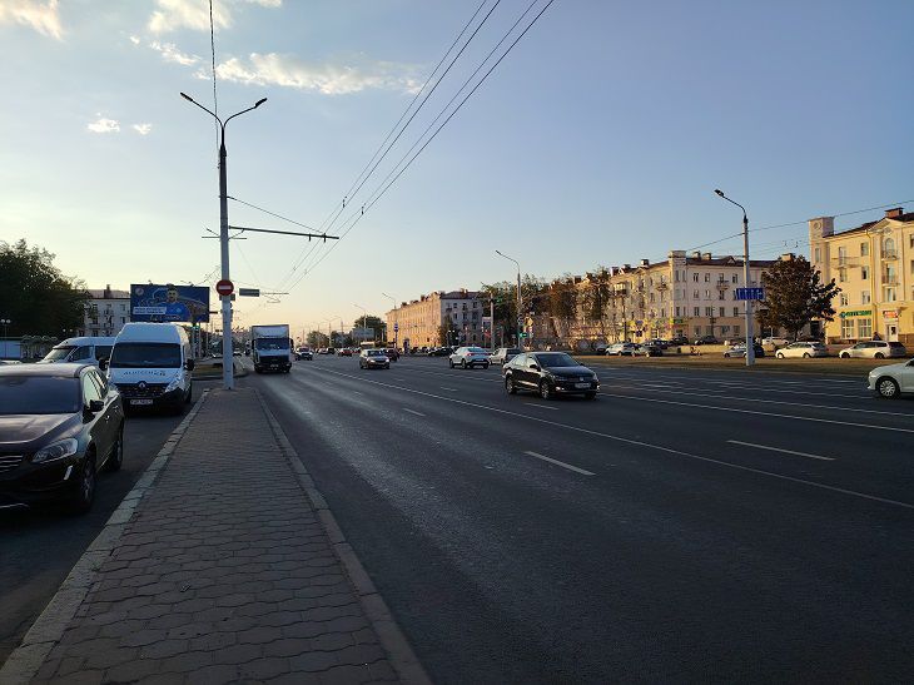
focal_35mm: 24
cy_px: 342
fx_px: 633
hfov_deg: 71.6
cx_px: 457
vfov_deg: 56.8
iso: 100
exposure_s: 1/536
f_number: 1.75
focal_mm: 5.25
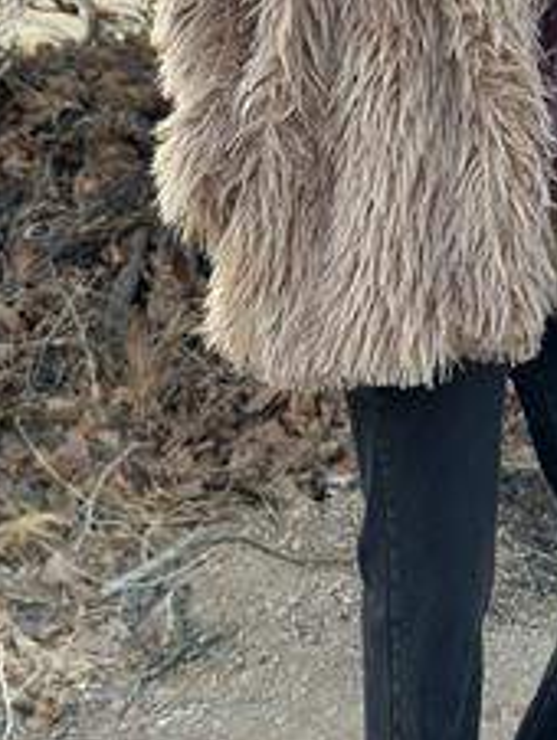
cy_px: -51
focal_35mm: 113
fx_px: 2420
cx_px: 469
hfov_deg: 13.1
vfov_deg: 16.9
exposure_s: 1/305
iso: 80
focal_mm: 6.86
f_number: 1.78
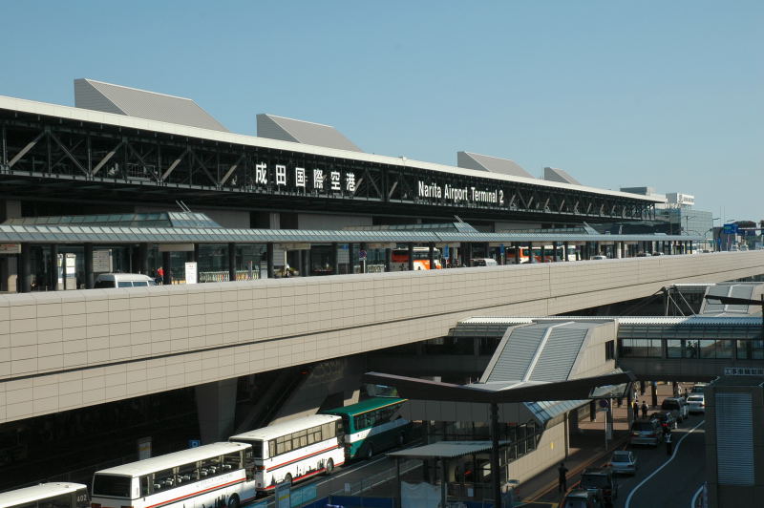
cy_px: 254
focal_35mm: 66
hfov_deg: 30.5
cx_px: 382
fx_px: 1399
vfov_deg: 20.6
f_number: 9
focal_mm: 44
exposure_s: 1/320
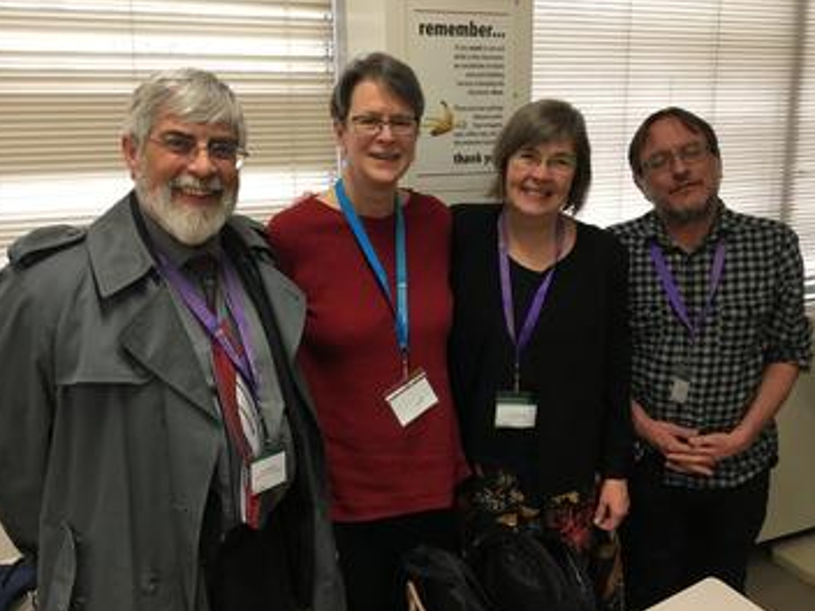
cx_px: 410
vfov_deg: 42.9
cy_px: 285
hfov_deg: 55.4
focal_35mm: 33
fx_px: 777
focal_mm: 4.15
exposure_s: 1/30
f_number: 2.2
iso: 100
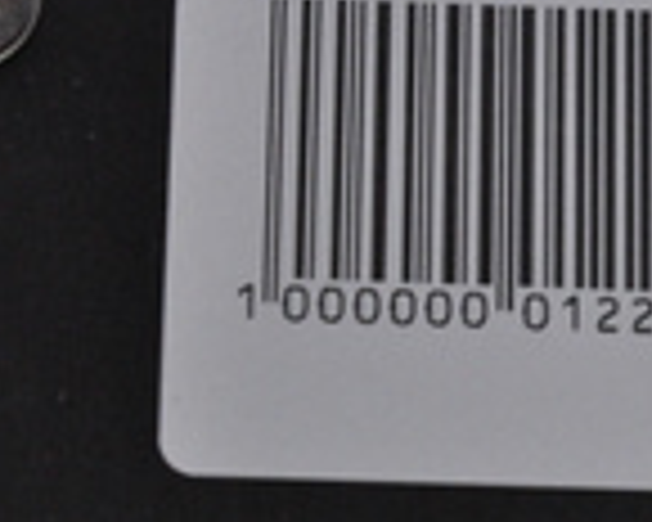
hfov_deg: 4.2
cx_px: 710
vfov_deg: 3.4
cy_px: 205
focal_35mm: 458
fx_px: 8847
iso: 3200
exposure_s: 1/125
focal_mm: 105
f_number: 9.5
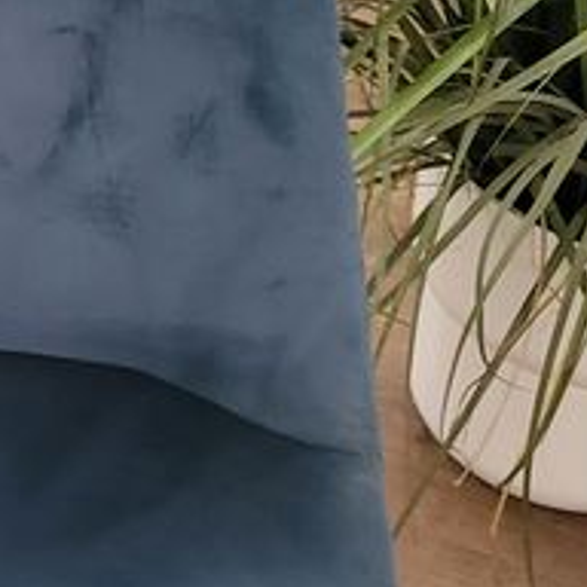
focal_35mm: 120
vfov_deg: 14.5
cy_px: 416
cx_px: -229
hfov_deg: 13.8
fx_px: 2302
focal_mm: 4.25
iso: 500
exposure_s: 1/40
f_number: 1.8
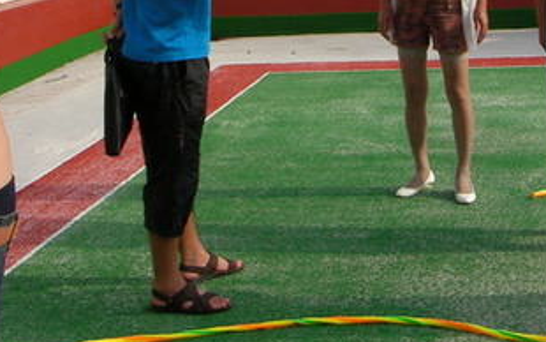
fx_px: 1161
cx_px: 447
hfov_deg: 25.9
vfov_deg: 16.3
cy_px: -14
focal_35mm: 78
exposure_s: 1/206
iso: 50
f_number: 6.6
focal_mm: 6.3
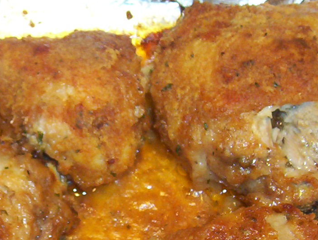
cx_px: 66
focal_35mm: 83
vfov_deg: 17.7
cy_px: 200
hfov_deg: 23.2
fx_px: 764
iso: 140
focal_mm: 5.54
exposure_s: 1/30
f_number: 2.76
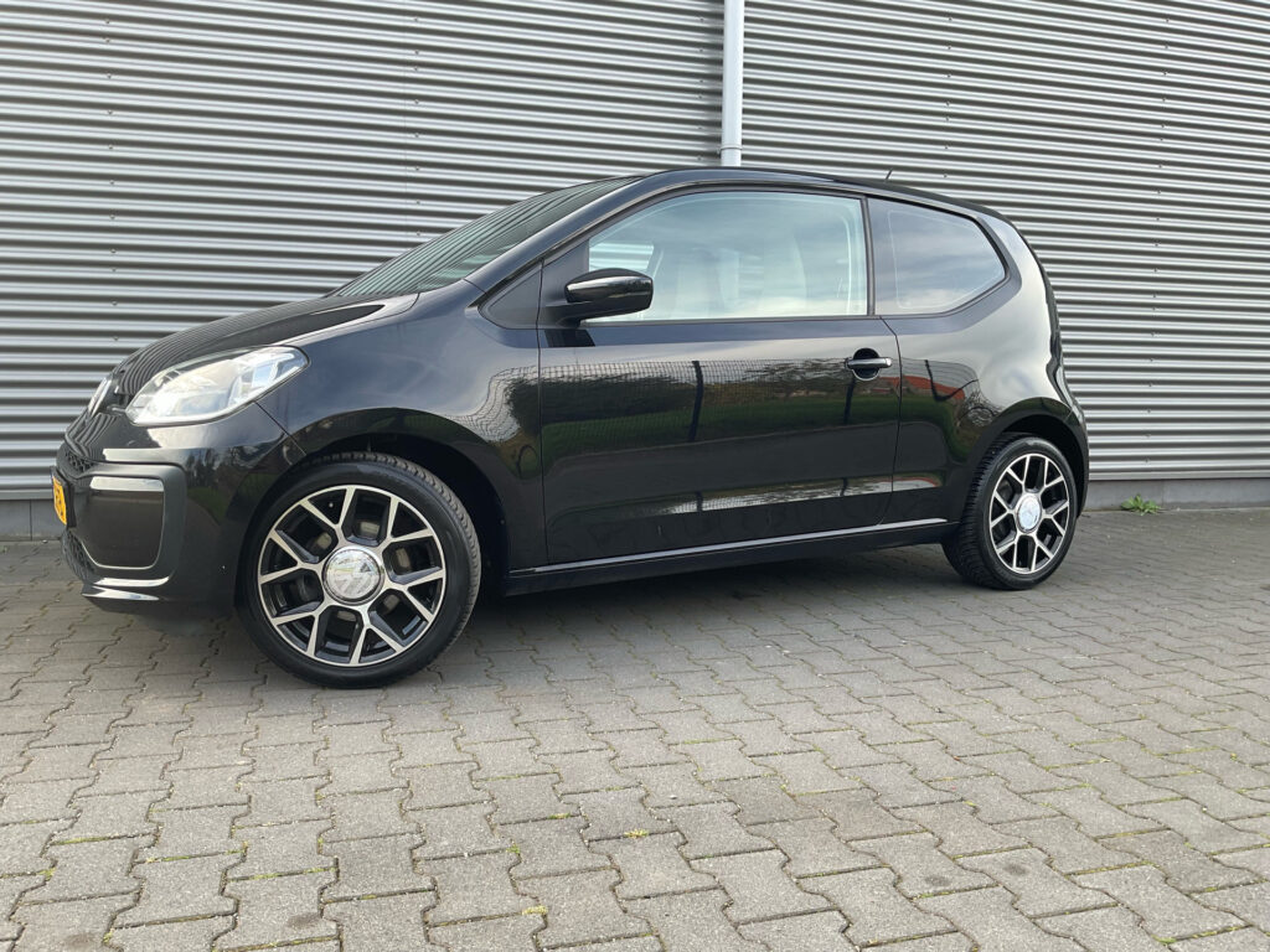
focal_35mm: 29
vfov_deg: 48.2
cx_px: 635
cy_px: 476
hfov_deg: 61.7
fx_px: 1064
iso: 16
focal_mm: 3
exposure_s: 1/127
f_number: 1.8
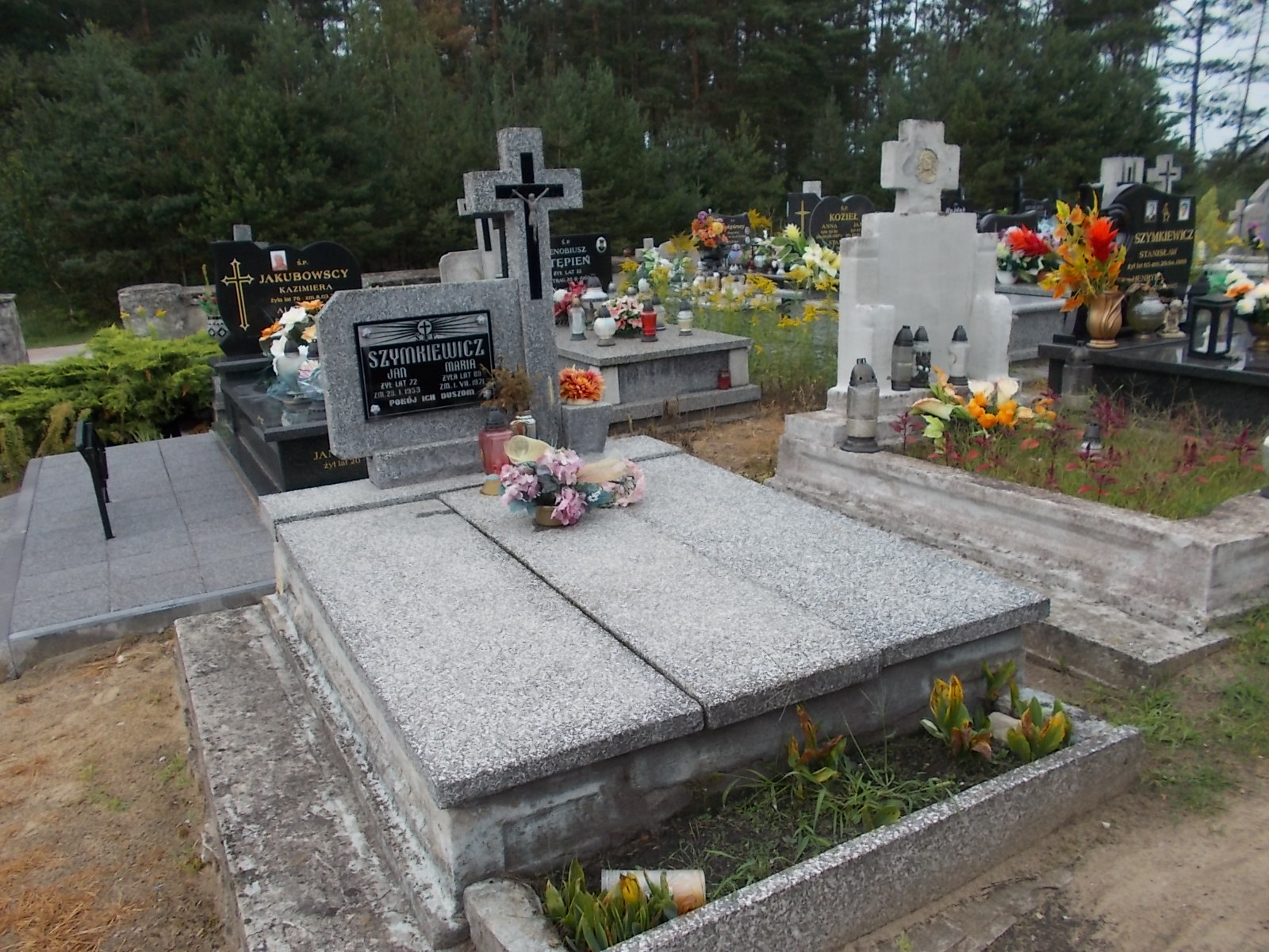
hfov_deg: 67.3
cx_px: 634
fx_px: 953
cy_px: 476
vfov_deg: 53.1
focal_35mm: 26
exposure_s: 1/400
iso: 80
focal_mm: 4.6
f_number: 3.2
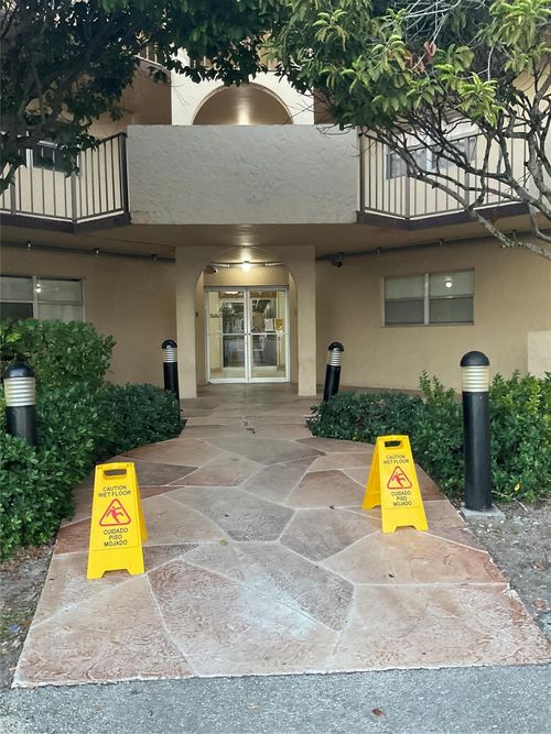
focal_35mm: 29
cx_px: 276
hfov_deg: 48.2
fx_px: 616
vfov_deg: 61.7
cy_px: 367
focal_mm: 3
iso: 200
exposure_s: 1/60
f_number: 1.8
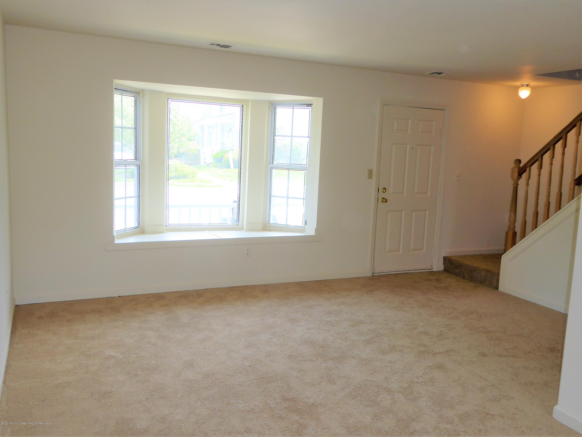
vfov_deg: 45.4
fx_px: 521
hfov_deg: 58.4
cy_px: 218
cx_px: 291
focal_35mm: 31
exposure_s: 1/60
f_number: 3.5
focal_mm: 5.4
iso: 100
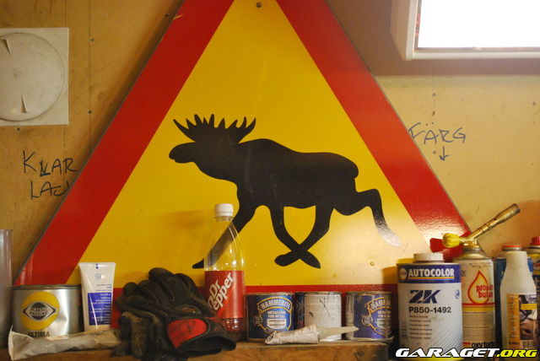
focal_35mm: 54
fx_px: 811
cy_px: 180
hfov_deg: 36.8
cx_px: 270
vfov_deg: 25.1
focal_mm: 36
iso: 1600
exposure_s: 1/25
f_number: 5.3
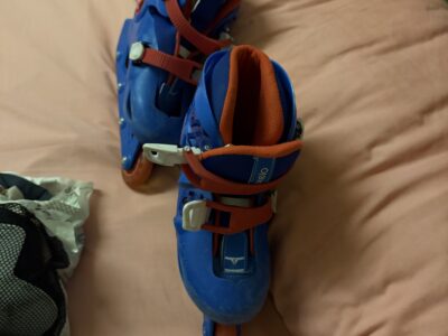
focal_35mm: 24
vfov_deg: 56.8
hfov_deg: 71.6
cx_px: 224
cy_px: 168
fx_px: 311
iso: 1000
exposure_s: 1/25
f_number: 1.78
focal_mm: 6.76
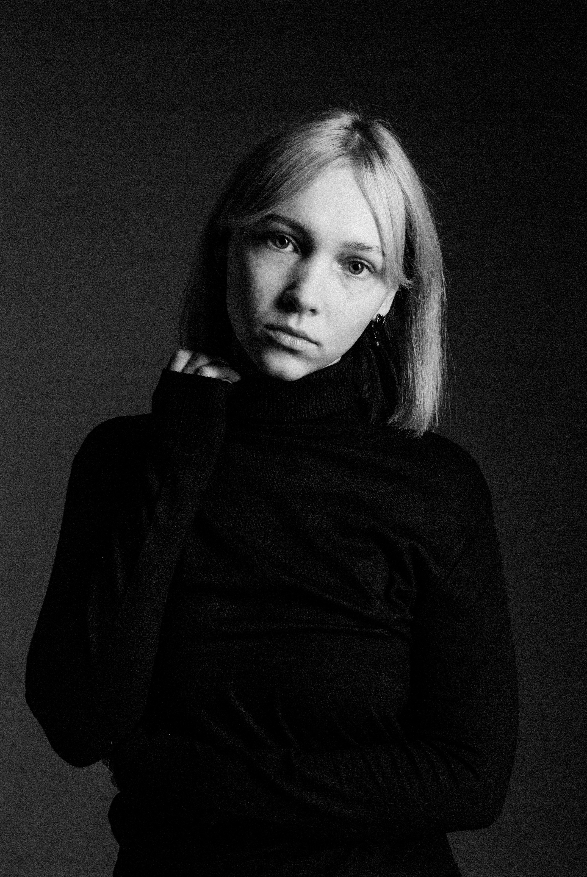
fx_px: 1280
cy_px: 438
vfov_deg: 37.8
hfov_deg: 25.8
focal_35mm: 52
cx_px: 294
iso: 100
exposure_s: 1/125
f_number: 13
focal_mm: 35
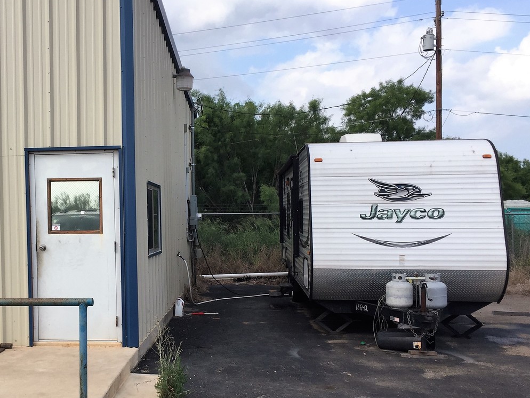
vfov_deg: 34.3
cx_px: 154
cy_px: 230
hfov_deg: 43.8
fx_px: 643
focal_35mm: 42
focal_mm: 4.15
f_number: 2.2
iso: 32
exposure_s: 1/1464
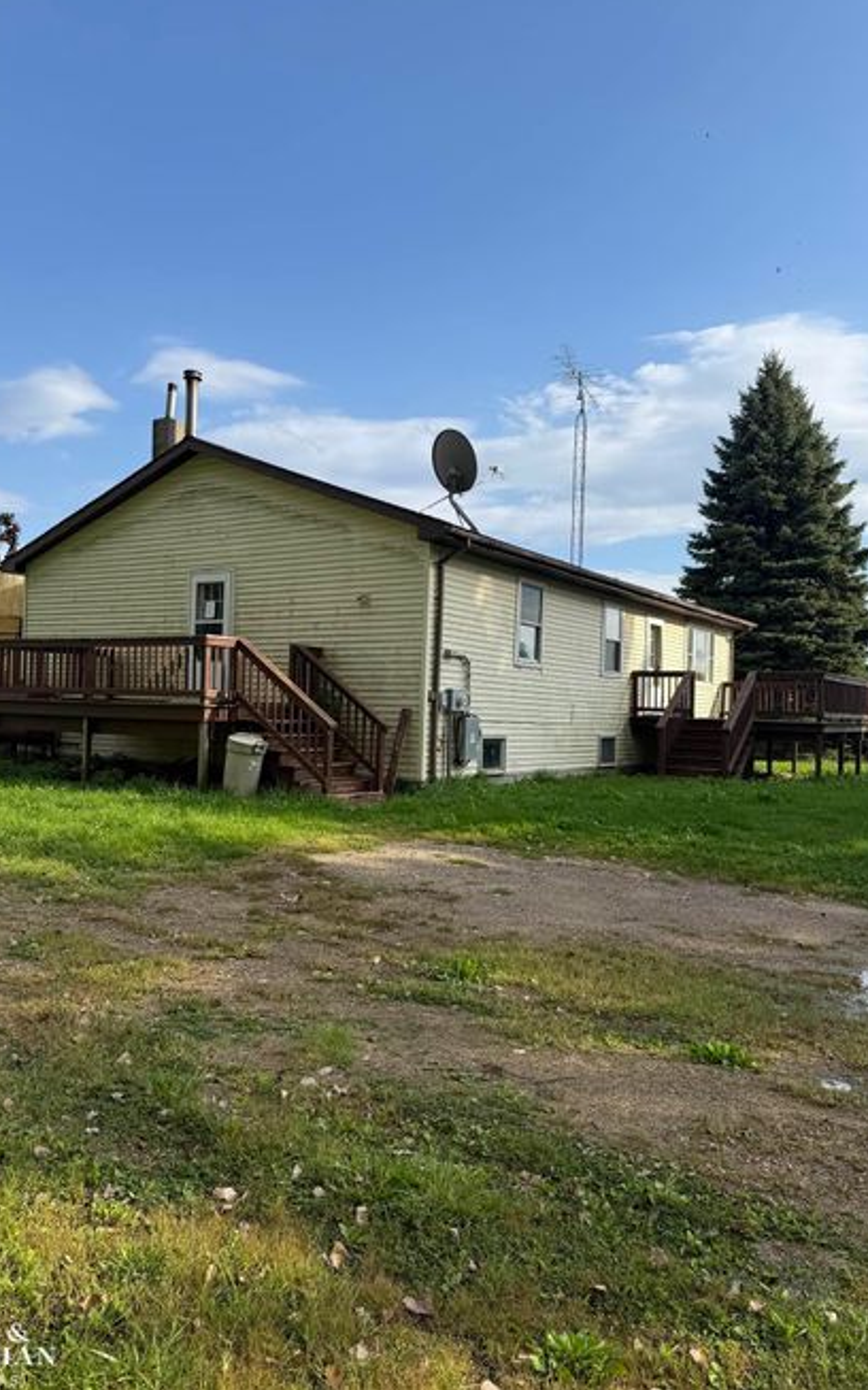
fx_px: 984
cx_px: 406
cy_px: 682
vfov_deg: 70.4
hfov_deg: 47.6
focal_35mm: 26
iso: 80
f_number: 1.78
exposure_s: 1/3425
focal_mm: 6.76
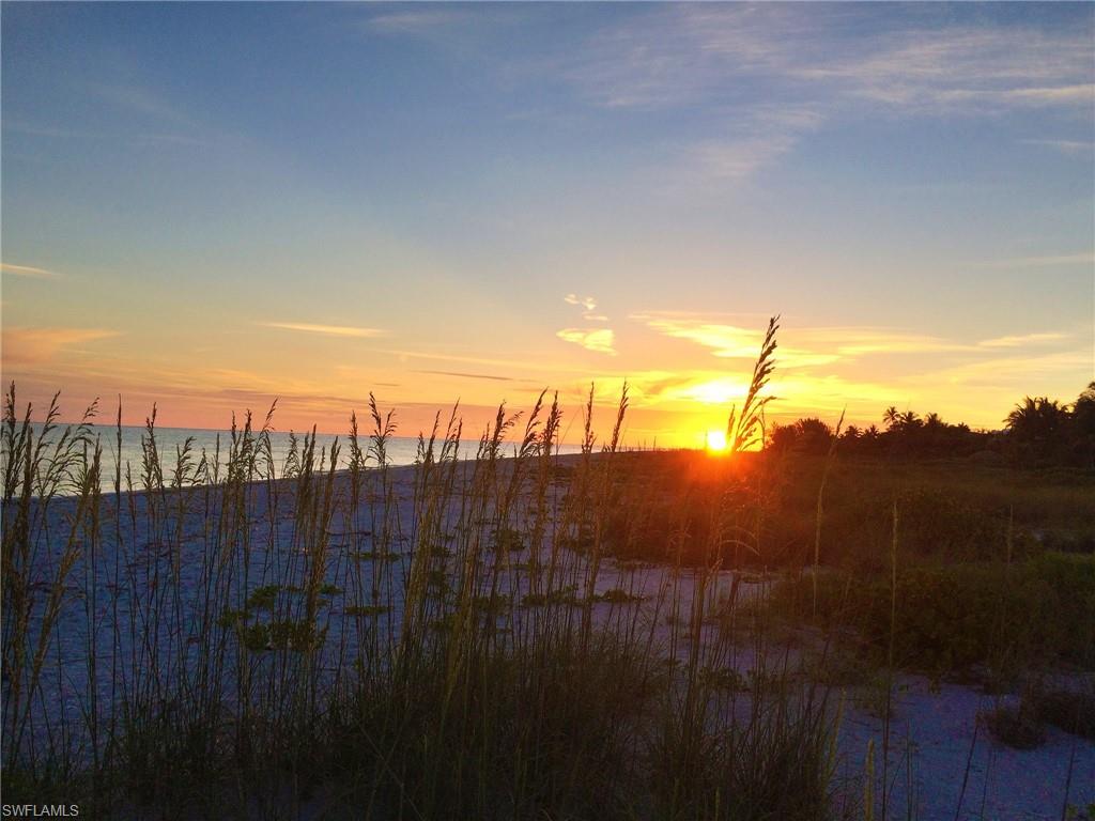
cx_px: 548
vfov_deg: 48.2
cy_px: 410
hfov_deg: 61.7
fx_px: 917
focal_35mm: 29
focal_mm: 4.15
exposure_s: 1/471
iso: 32
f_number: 2.2
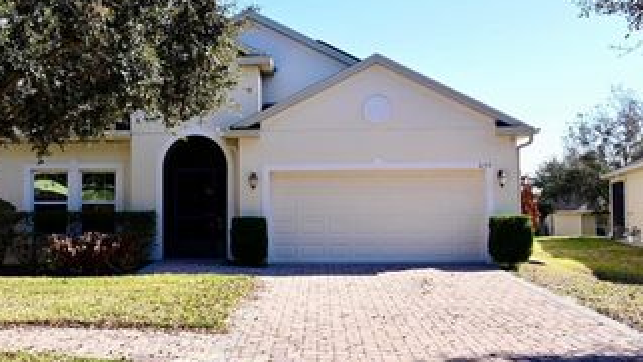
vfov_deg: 27.2
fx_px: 751
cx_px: 294
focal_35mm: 44
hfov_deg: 46.3
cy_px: 181
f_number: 9
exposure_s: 1/320
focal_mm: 18
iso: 400
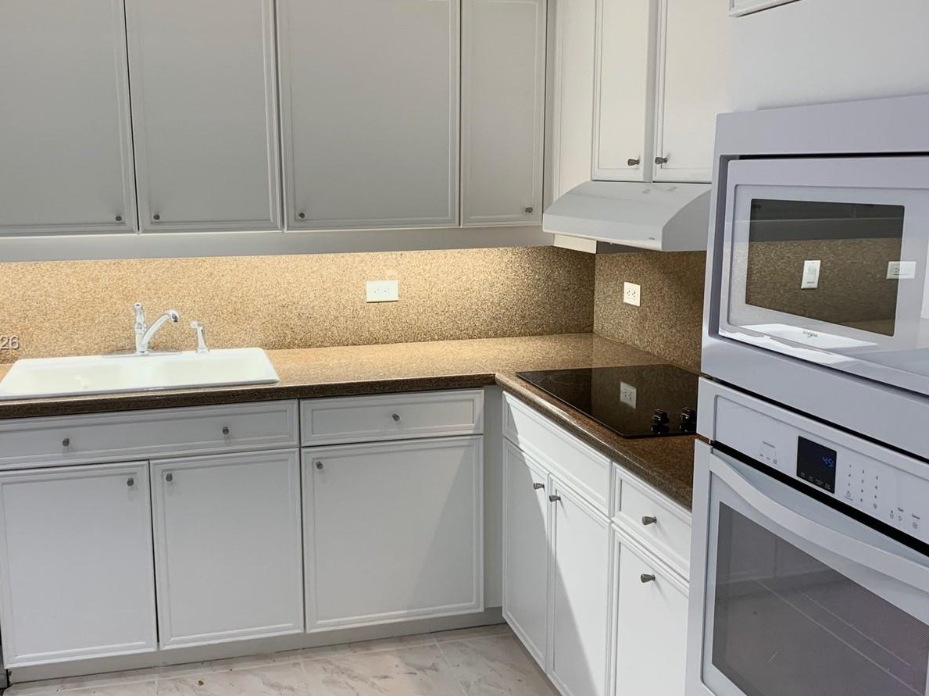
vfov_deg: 40.7
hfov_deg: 52.5
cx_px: 401
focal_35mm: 35
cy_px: 344
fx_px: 939
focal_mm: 4.25
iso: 80
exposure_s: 1/120
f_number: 1.8
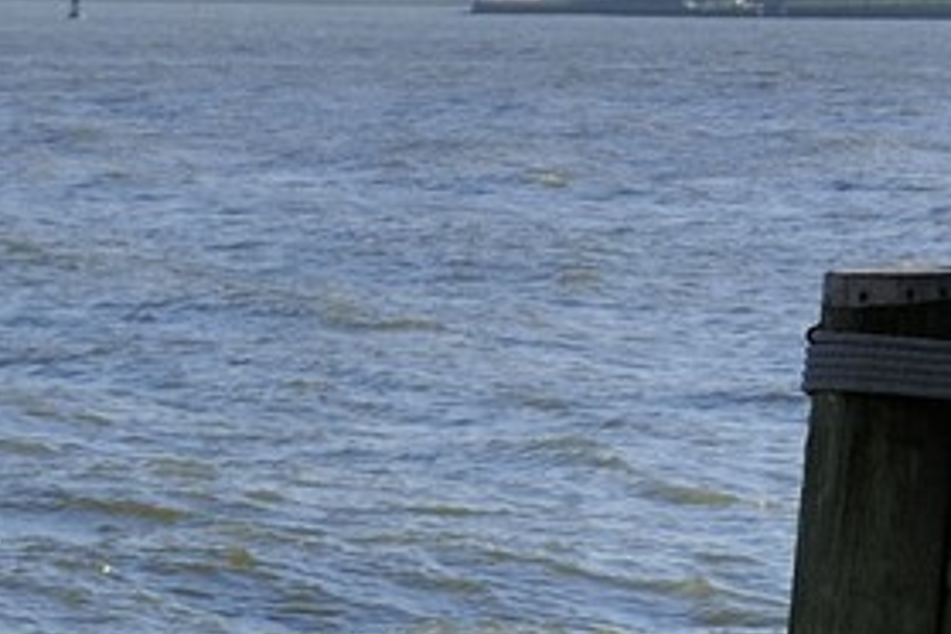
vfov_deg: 3.6
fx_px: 9985
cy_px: 614
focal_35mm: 378
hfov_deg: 5.2
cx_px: 2509
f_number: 10
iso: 200
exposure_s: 1/160
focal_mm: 66
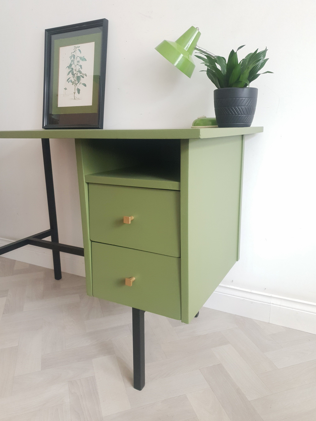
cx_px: 158
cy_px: 210
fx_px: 316
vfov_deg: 67.3
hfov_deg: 53.1
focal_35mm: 26
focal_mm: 4.3
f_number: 1.5
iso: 200
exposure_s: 1/126
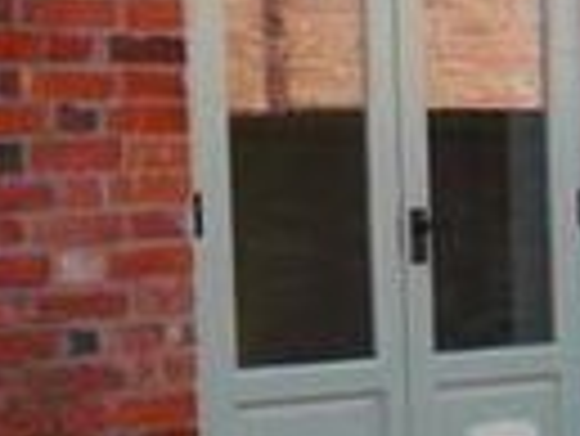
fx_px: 2549
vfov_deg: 9.7
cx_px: 1243
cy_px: 362
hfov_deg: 11.4
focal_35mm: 152
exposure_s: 1/160
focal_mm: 14
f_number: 5
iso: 160
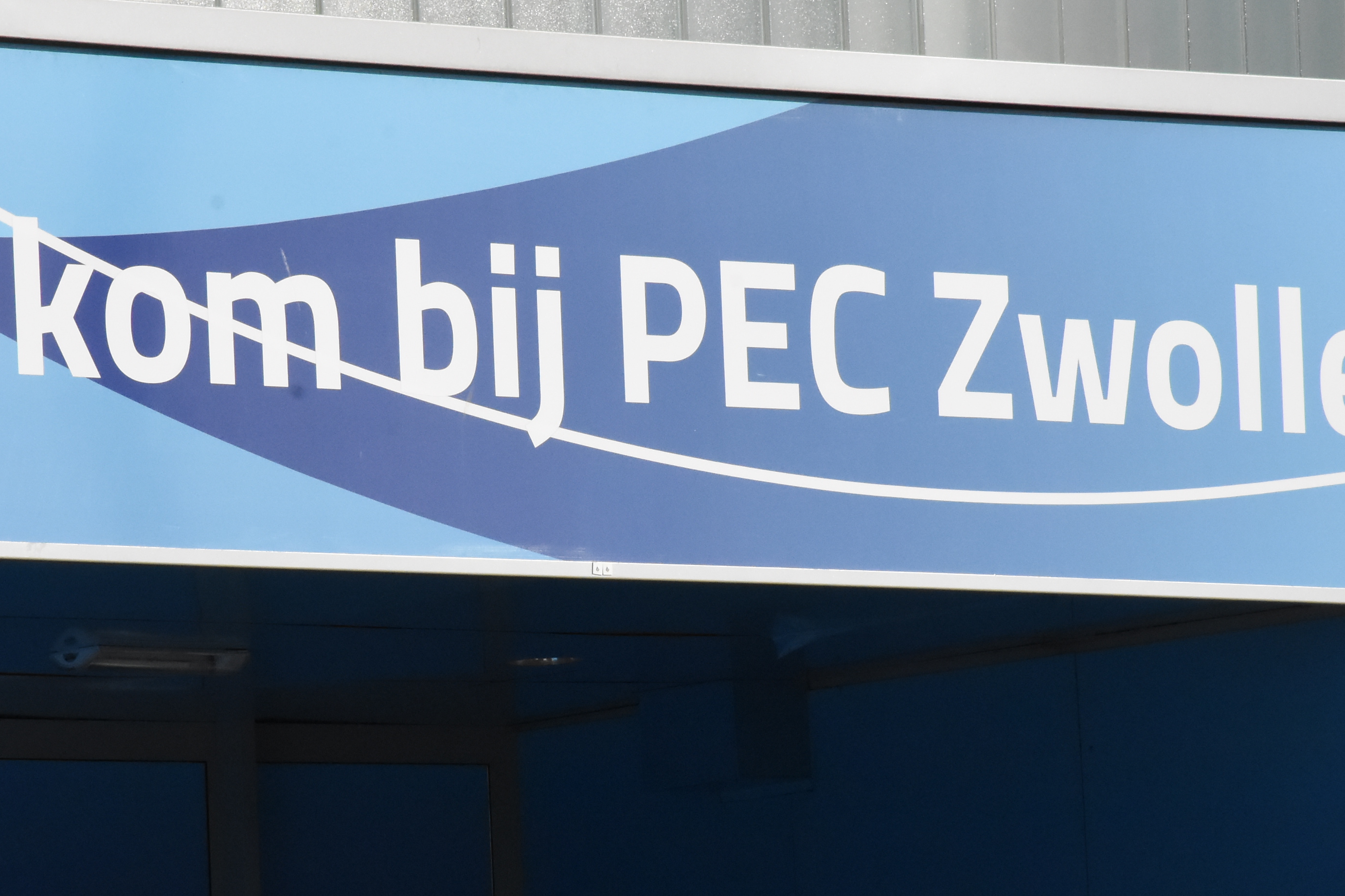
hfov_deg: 7.3
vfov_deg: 4.9
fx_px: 10572
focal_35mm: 283
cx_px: 559
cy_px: 440
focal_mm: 116
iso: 3200
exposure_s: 1/3200
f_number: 14
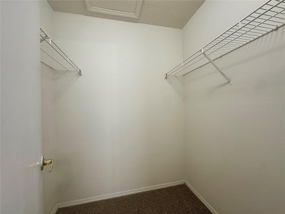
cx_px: 142
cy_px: 107
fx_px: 115
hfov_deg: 102.1
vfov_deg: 85.7
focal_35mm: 14
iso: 125
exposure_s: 1/120
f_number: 2.2
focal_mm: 2.22
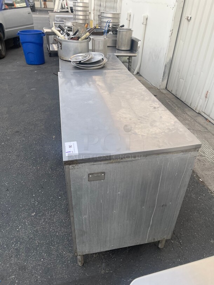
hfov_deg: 53.1
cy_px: 142
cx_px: 107
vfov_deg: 67.3
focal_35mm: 26
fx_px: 214
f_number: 1.6
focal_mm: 5.1
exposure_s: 1/121
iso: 125
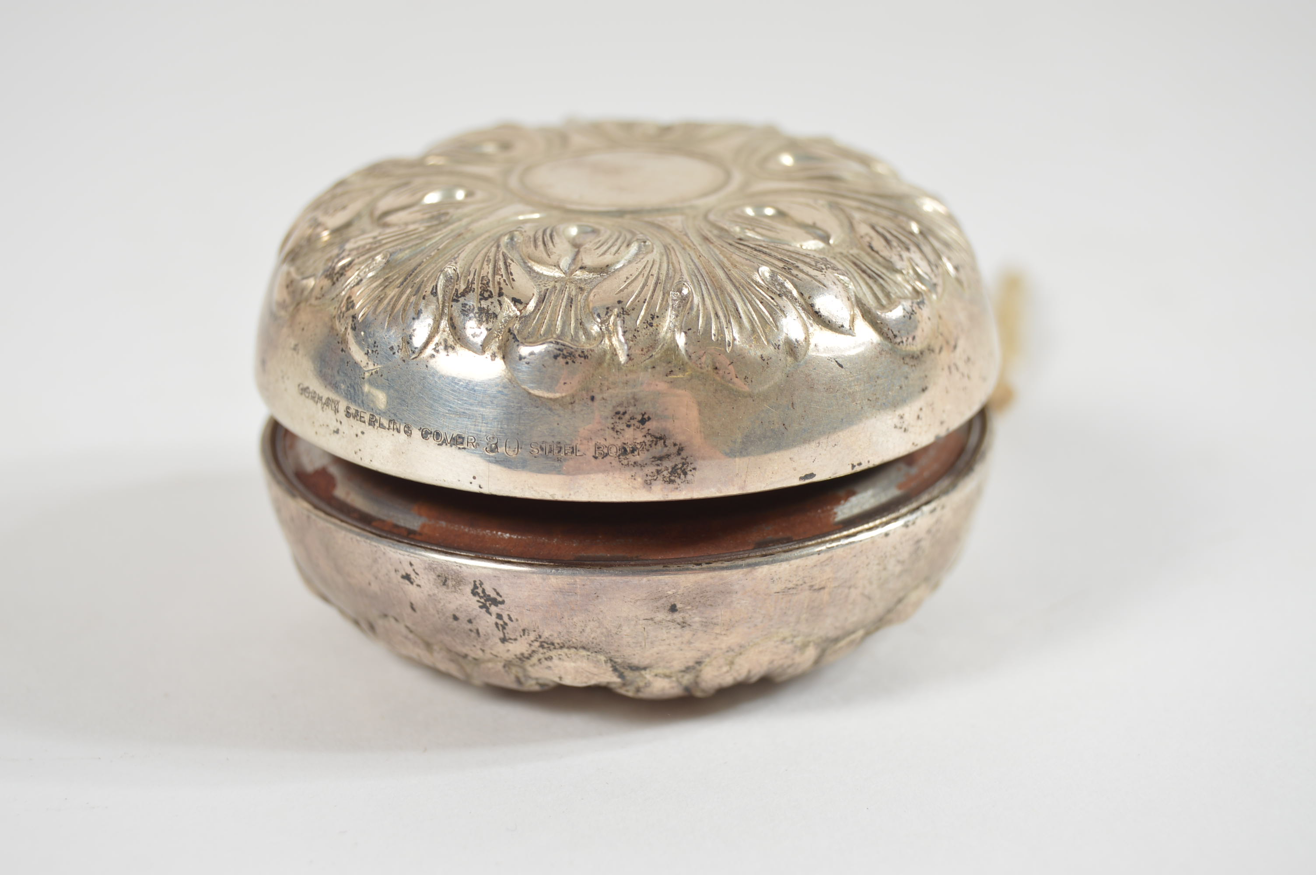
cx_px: 658
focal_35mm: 82
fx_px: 3013
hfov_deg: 24.6
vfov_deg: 16.5
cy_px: 438
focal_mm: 55
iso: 100
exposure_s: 1/80
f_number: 7.1
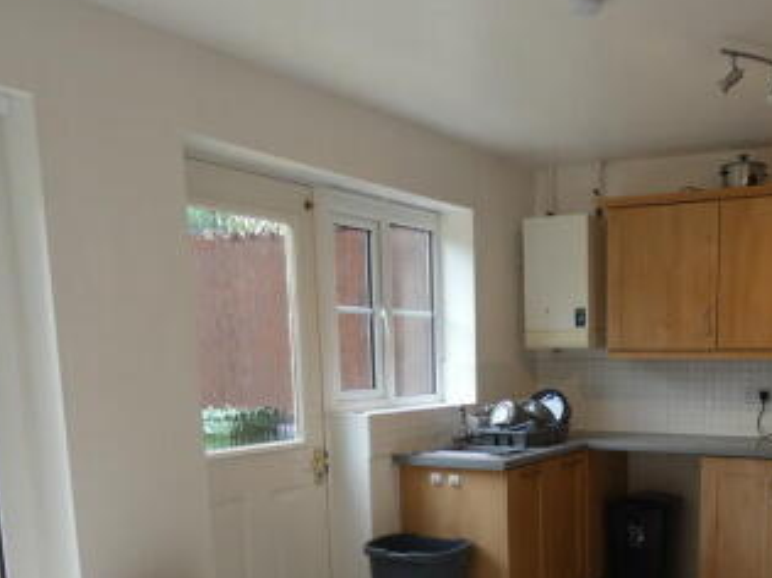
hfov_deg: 48.3
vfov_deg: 36.7
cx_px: 577
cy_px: 496
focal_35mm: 37
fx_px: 825
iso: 80
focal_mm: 3.6
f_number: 2.8
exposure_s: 1/100
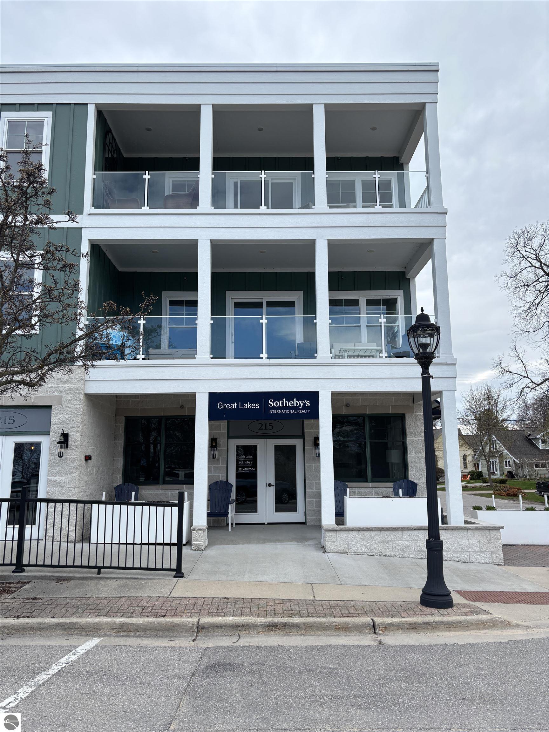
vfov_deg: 67.3
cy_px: 366
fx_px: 550
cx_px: 274
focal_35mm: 26
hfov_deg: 53.1
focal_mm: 5.96
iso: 50
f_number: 1.6
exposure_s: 1/1984
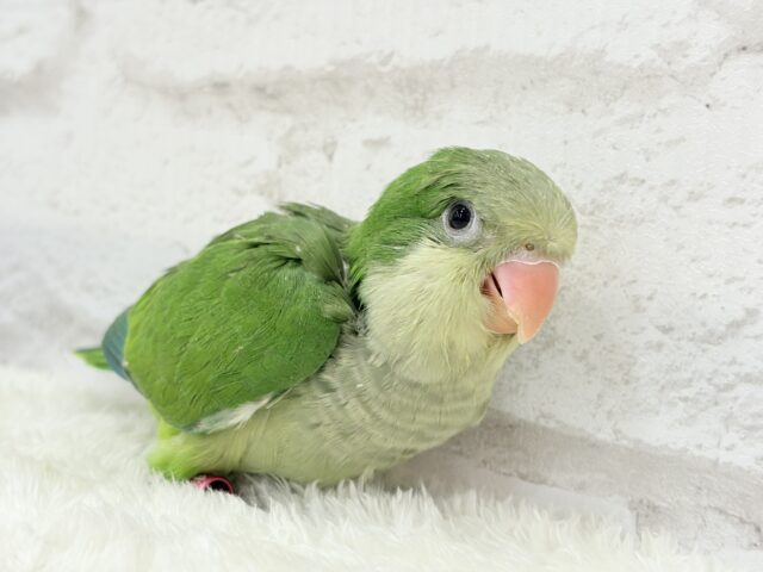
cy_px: 286
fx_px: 1146
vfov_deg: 28.0
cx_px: 382
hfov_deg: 36.8
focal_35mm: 52
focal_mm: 5.96
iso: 64
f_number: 1.6
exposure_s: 1/50
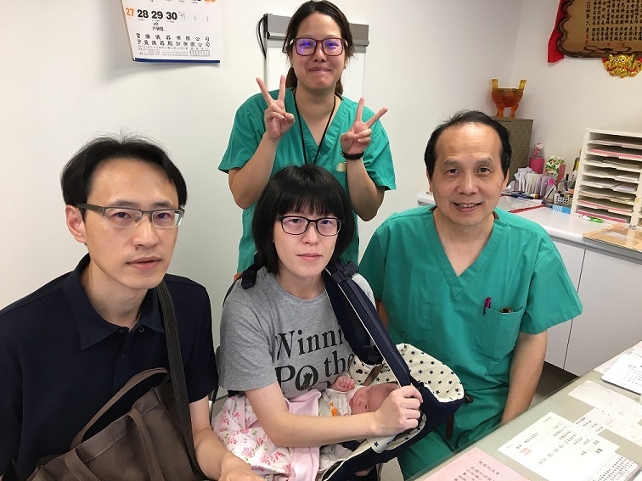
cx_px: 321
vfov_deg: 48.2
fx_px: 538
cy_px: 240
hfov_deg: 61.7
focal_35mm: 29
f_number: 2.2
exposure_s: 1/30
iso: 50
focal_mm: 4.15
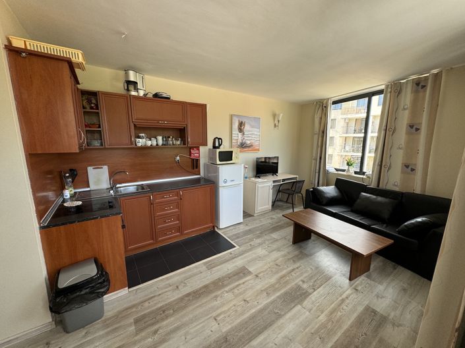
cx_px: 232
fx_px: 188
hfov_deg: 102.1
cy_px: 174
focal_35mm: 14
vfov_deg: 85.6
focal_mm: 2.22
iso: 100
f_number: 2.2
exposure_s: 1/99
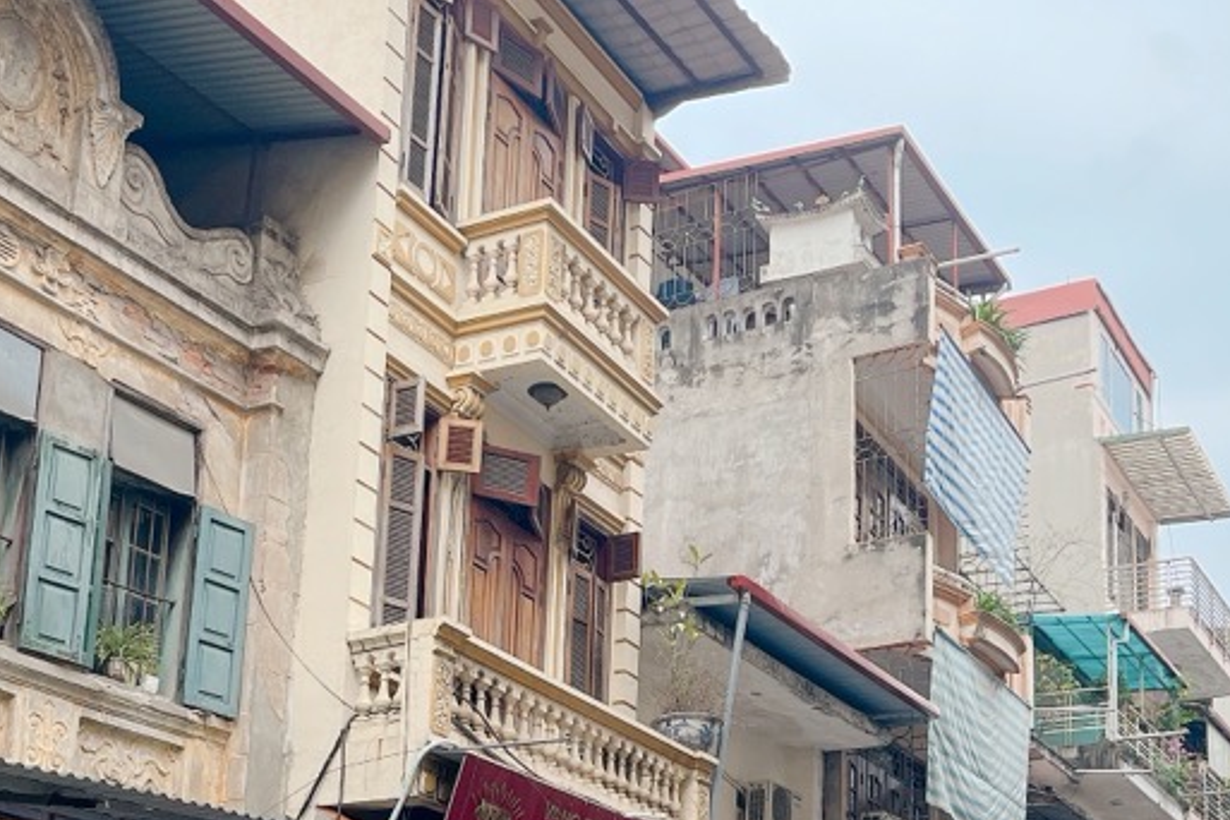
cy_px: 803
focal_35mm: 54
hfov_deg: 36.8
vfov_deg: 24.0
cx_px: 710
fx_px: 1845
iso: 32
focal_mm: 5.1
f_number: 1.6
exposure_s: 1/278
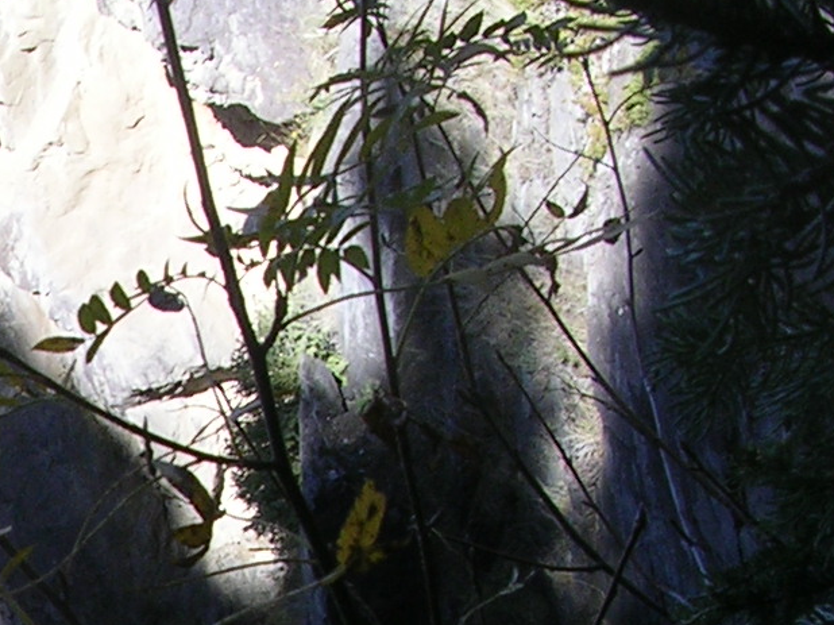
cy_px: 1007
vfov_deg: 11.2
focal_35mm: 126
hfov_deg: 14.6
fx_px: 3035
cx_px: -399
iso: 50
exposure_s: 1/114
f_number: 5.6
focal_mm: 5.8
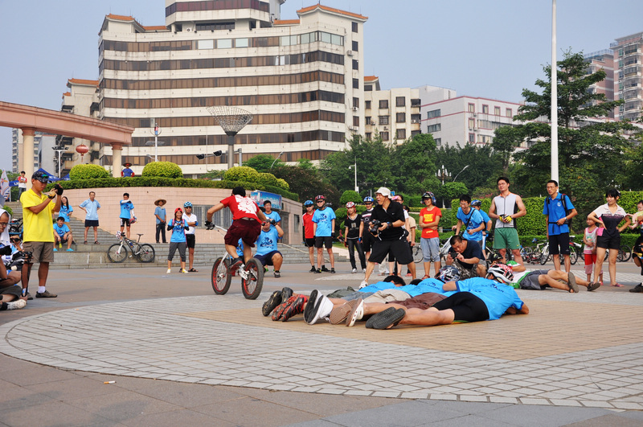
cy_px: 214
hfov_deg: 46.5
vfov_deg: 31.8
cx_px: 322
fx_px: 749
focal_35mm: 42
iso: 200
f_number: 7.1
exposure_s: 1/500
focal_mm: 28
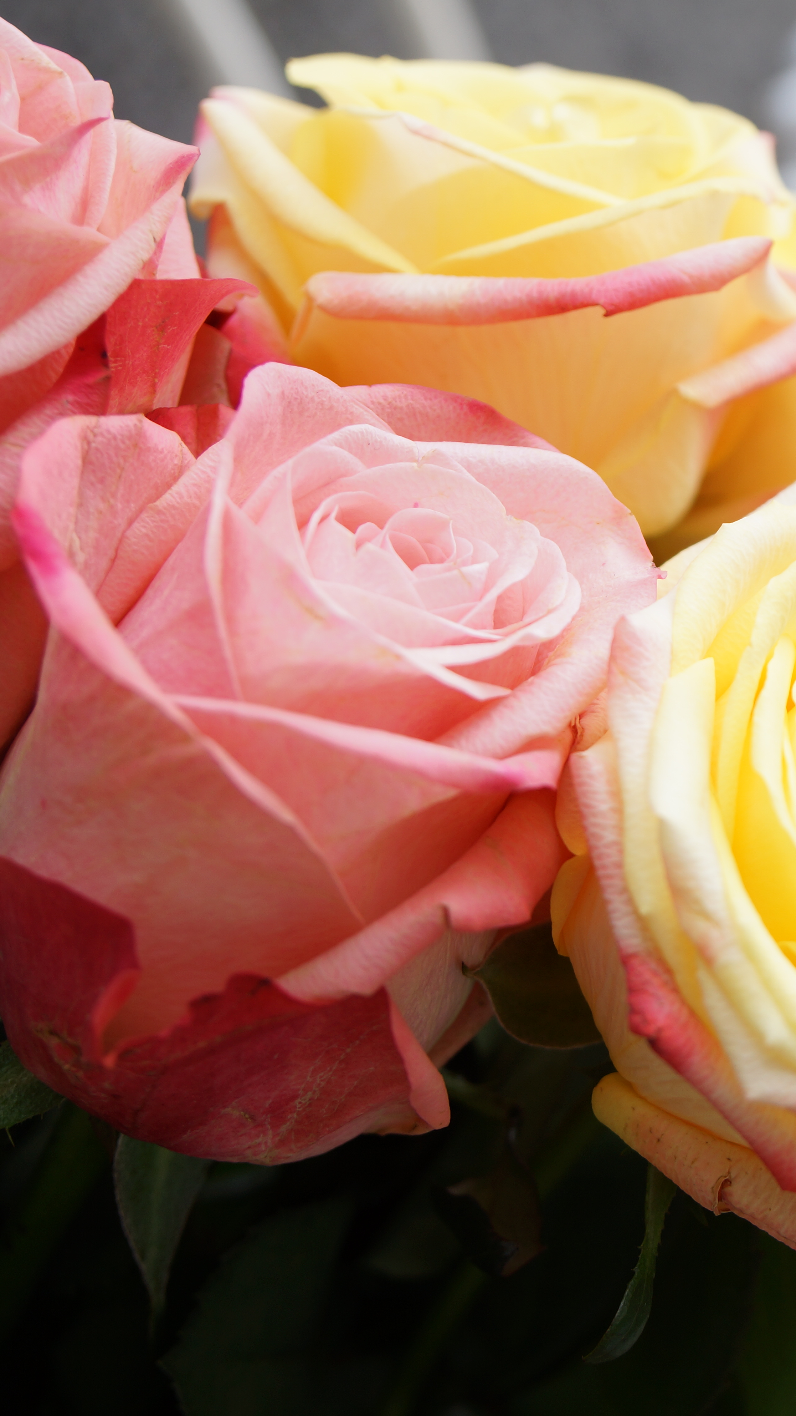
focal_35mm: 76
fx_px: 2851
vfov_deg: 27.9
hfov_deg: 15.5
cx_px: 878
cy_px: 707
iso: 100
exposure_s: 1/125
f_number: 4
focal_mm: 32
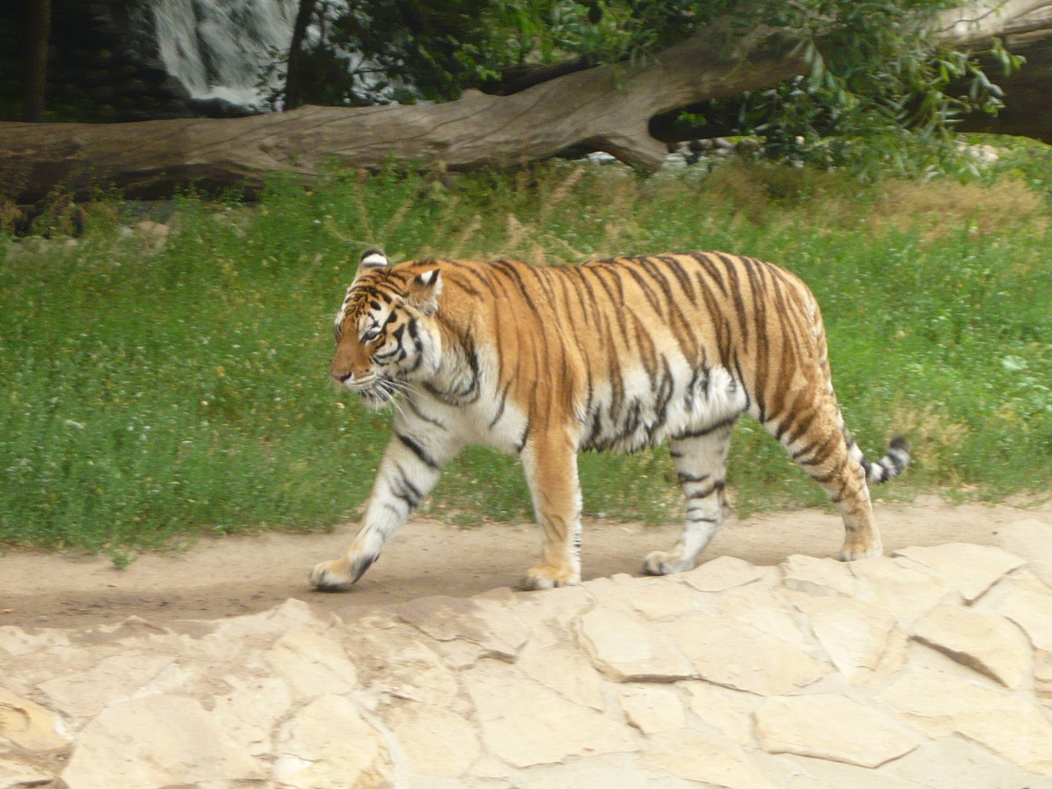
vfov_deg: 9.3
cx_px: 526
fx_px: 4862
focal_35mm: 160
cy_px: 394
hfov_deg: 12.3
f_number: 5.1
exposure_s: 1/60
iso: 125
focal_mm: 16.5
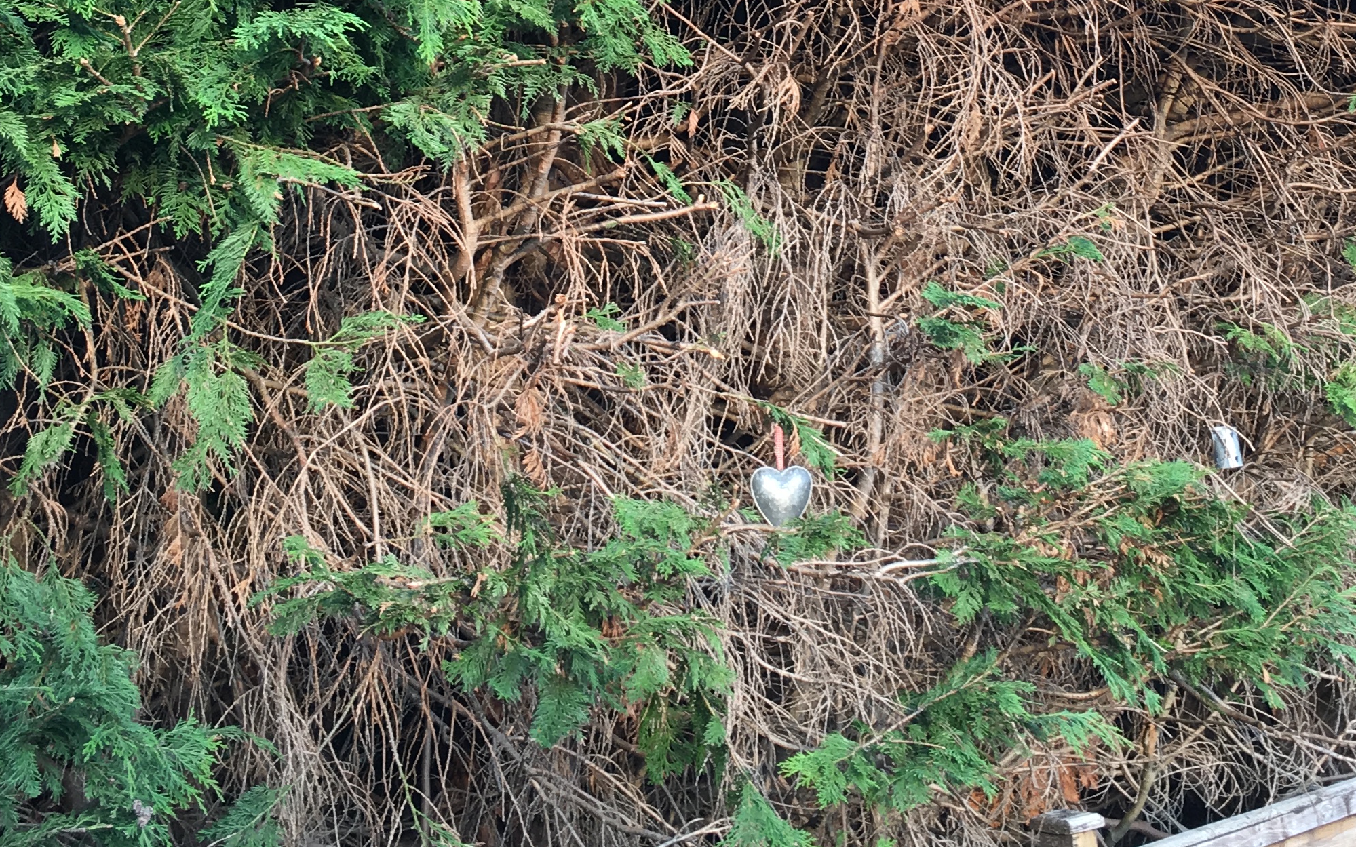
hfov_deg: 33.0
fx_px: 2291
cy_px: -154
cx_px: 723
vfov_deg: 19.8
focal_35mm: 62
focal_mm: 4.15
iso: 25
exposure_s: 1/100
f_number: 2.2
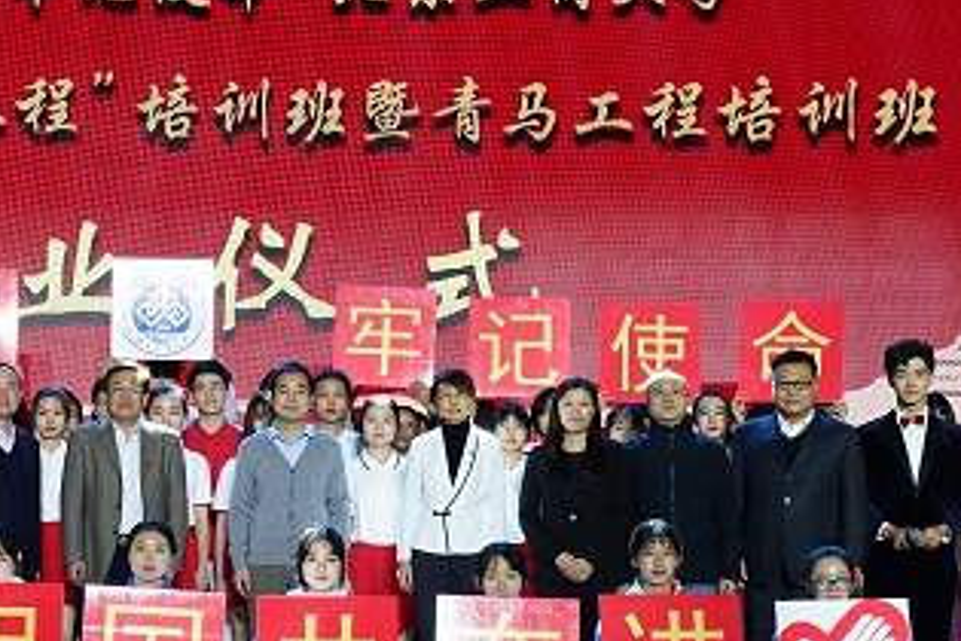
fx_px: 2376
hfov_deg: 22.4
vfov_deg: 15.3
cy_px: 505
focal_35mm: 89
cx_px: 137
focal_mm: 35
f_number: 8
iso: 1600
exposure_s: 1/80
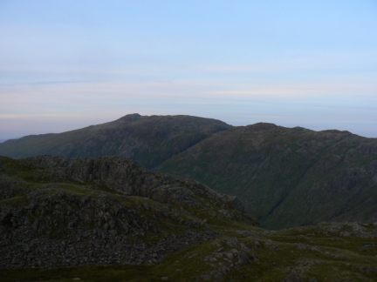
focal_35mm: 36
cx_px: 188
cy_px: 141
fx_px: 392
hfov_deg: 51.4
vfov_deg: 39.7
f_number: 4
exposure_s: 1/60
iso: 80
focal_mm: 6
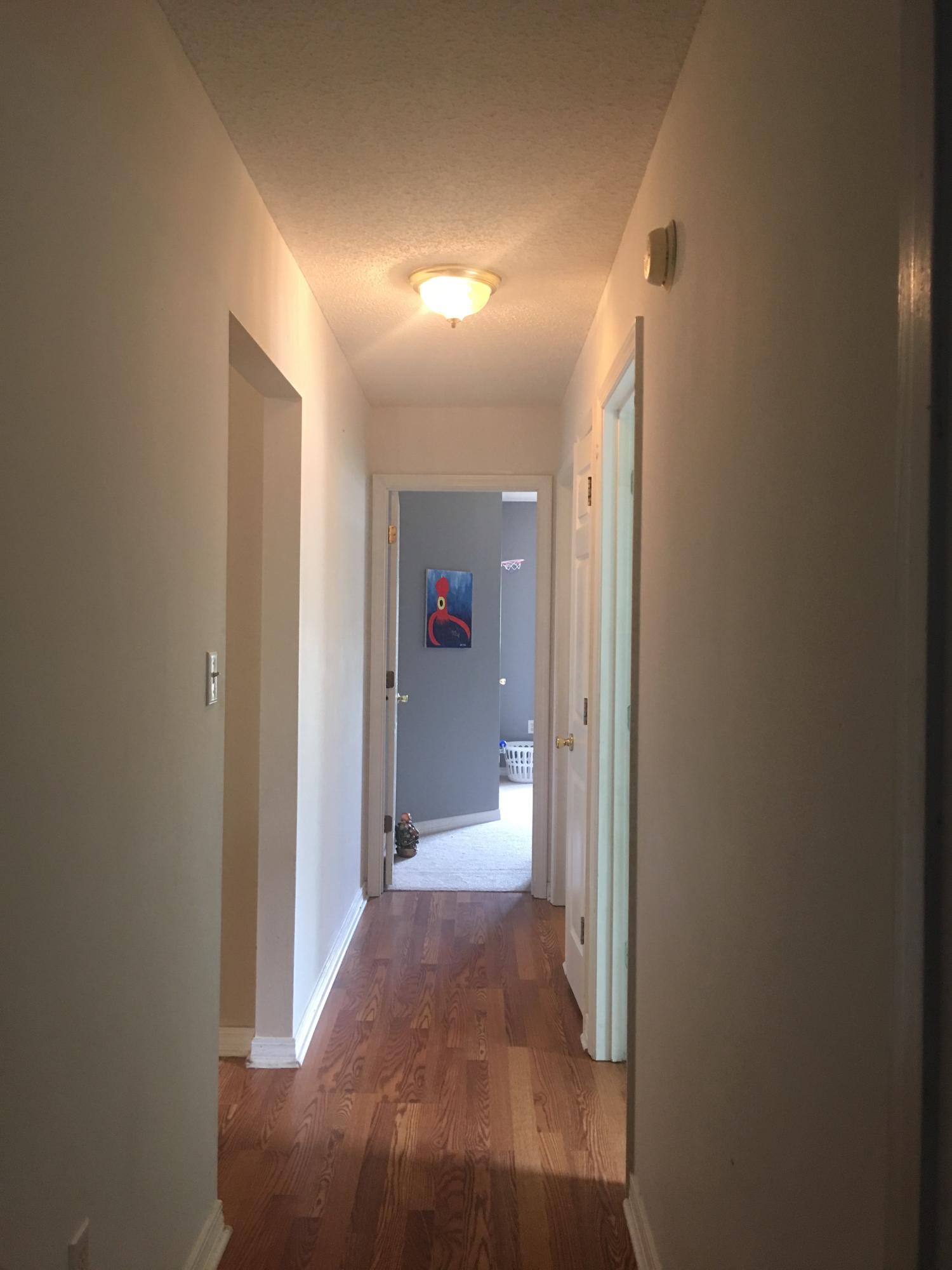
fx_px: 1063
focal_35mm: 29
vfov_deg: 61.7
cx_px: 476
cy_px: 635
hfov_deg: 48.2
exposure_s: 1/15
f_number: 2.2
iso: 50
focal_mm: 4.15
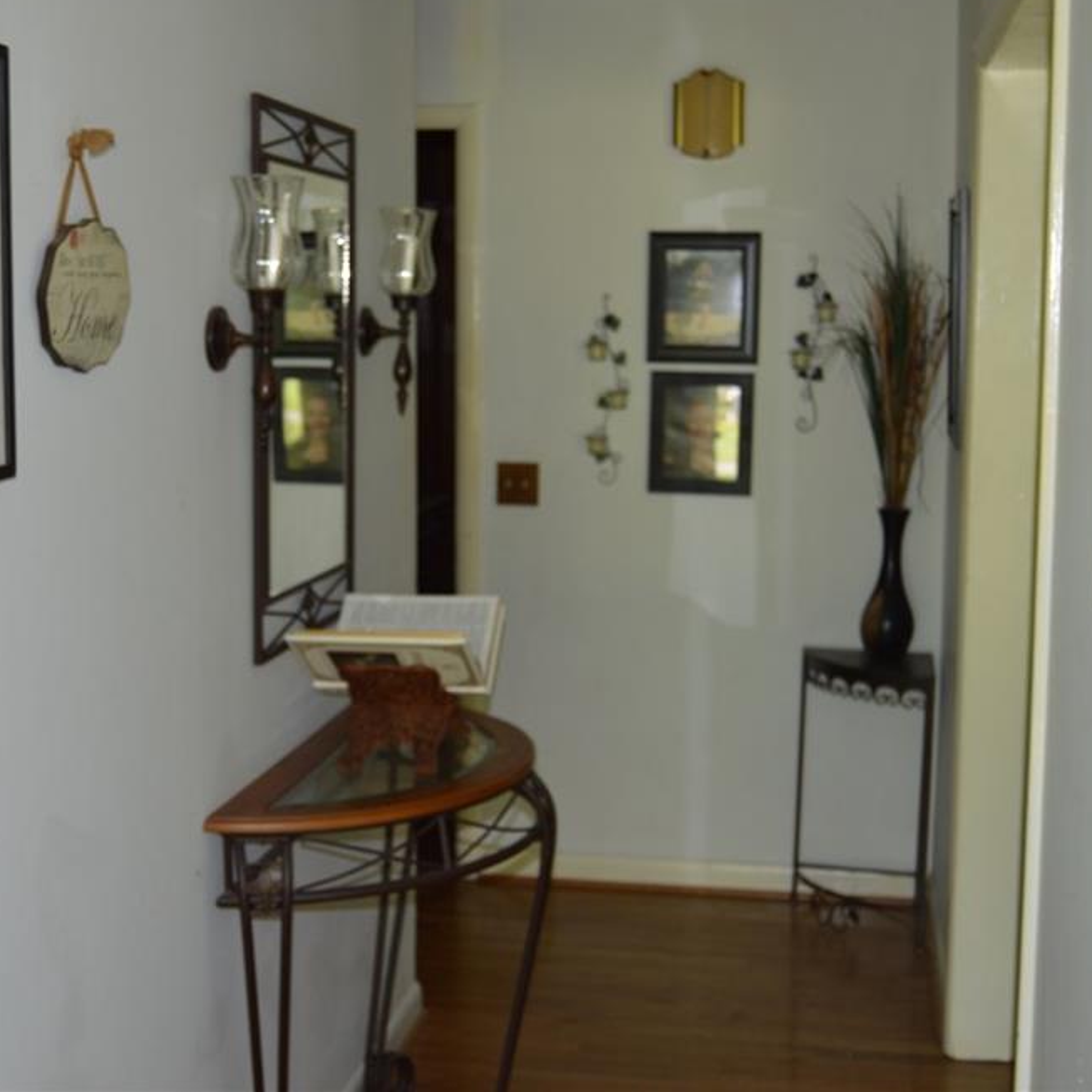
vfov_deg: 32.8
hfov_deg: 32.7
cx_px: 471
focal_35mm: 52
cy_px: 524
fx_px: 1856
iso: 400
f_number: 4
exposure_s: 1/80
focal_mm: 26
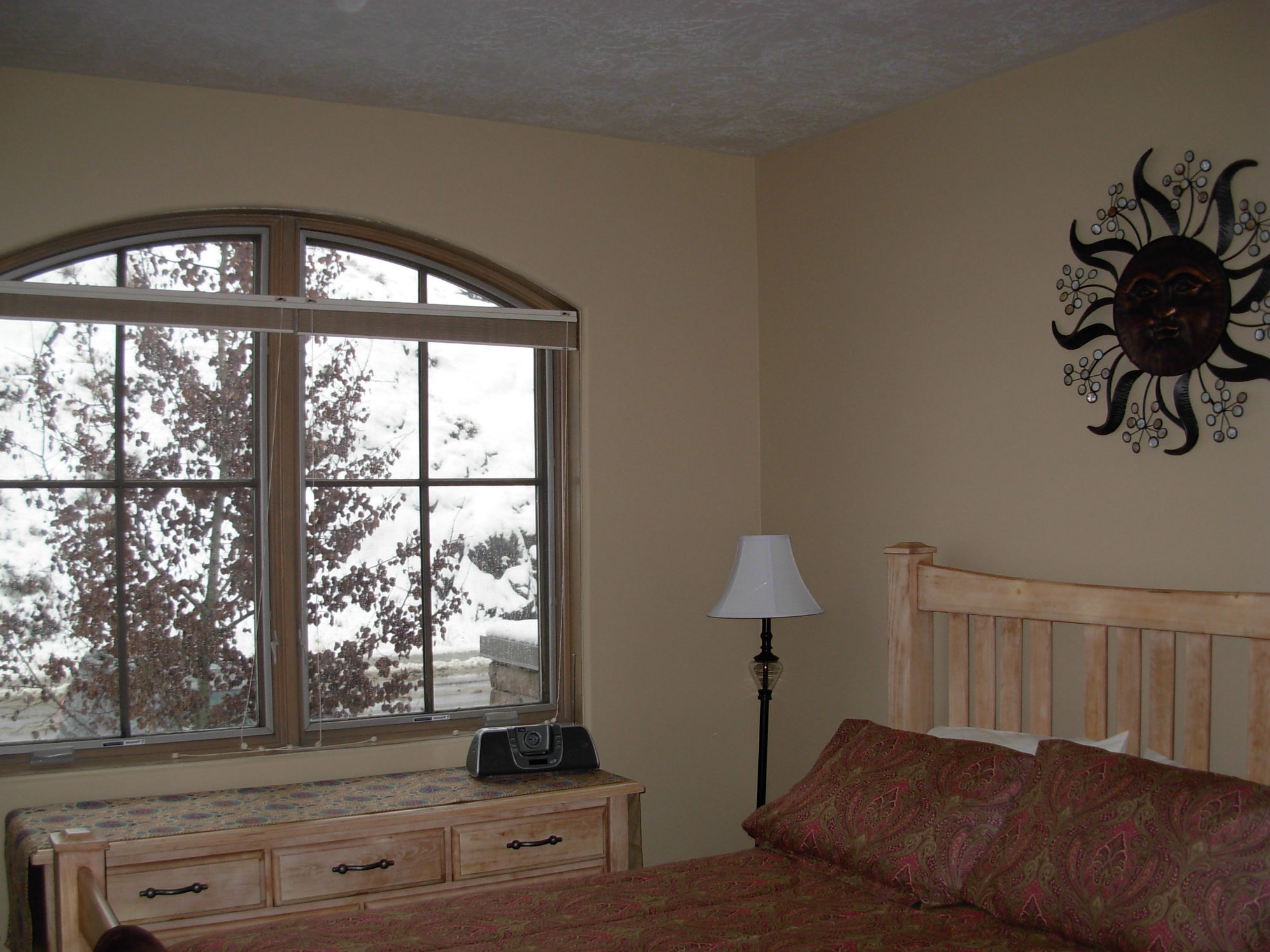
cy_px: 488
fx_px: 1431
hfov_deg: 47.9
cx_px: 635
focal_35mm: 39
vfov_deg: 36.8
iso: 79
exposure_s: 1/64
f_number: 2.9
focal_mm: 6.3
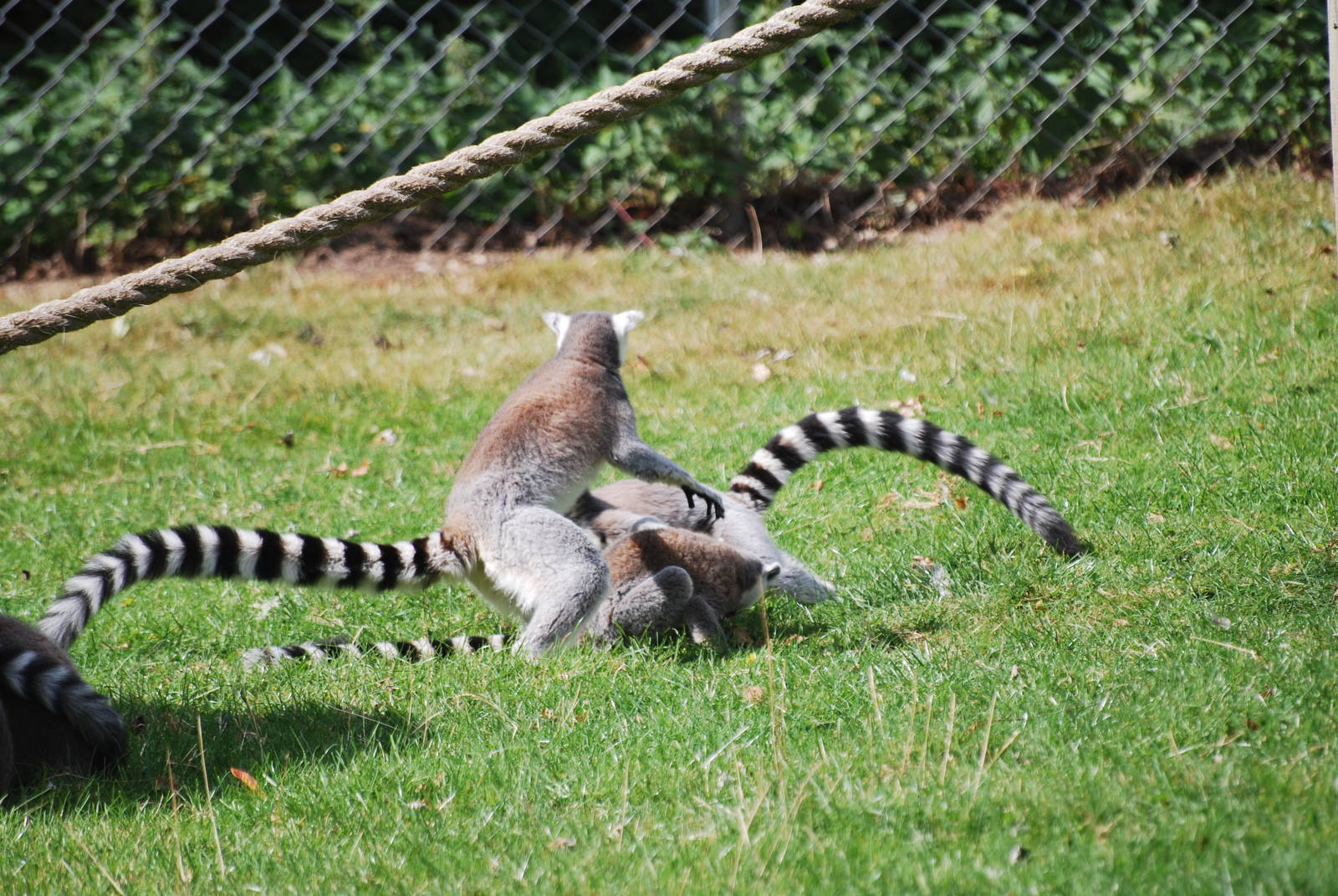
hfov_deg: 4.6
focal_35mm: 450
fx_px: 16745
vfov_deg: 3.1
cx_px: 669
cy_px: 448
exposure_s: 1/500
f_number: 5.6
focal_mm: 300
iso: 200
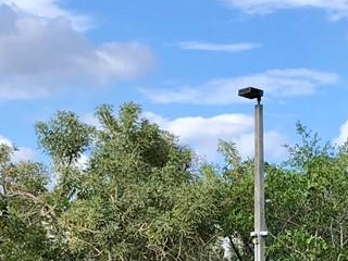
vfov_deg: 10.2
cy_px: 397
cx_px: 234
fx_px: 1407
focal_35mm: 140
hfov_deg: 14.1
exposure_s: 1/1389
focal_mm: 3.99
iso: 20
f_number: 1.8
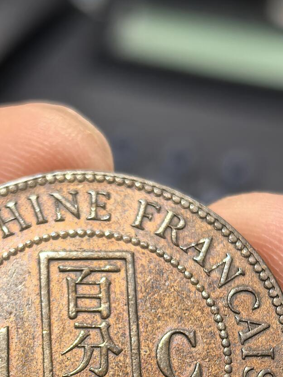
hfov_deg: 12.6
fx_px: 1276
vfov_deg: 16.5
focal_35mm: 117
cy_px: 364
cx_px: 95
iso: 200
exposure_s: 1/50
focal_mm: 6.98
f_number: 2
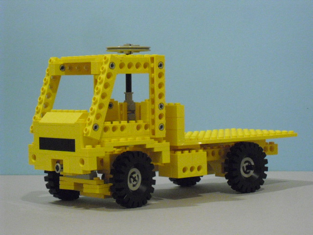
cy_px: 118
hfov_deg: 18.4
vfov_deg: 13.8
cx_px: 156
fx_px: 968
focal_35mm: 107
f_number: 5.6
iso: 800
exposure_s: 1/15
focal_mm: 18.9
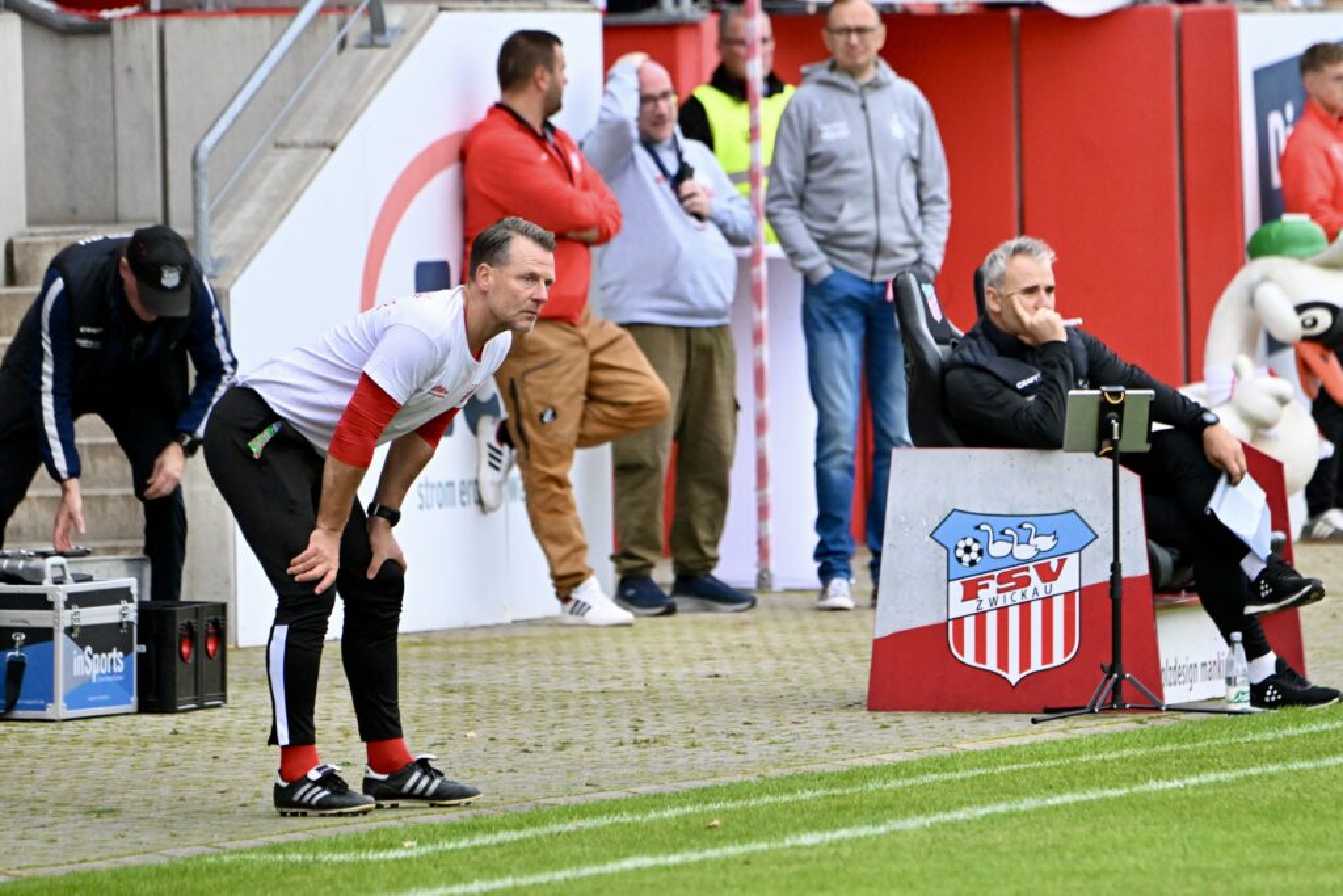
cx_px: 672
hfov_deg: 5.2
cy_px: 448
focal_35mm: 400
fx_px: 14923
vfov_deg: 3.4
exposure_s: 1/1600
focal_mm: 400
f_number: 5.6
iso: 8000
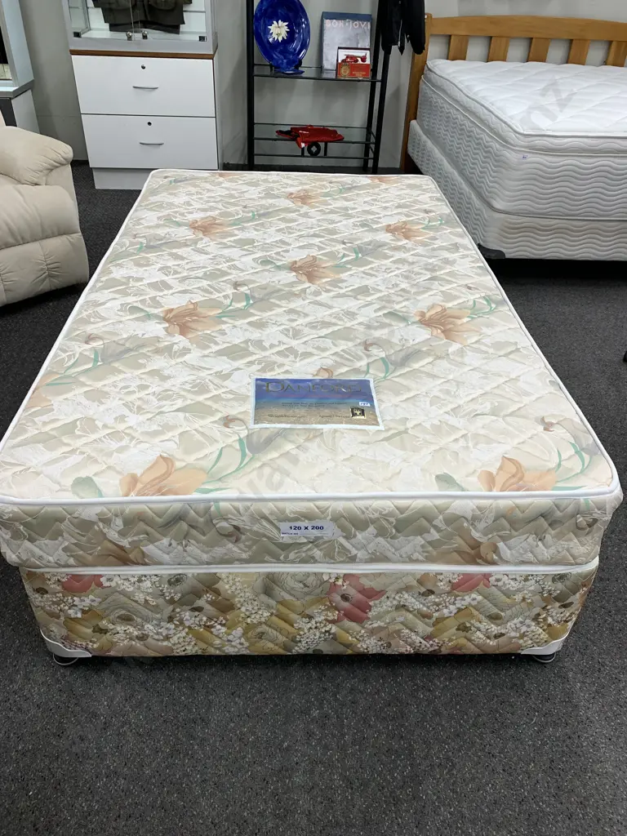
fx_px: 628
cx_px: 314
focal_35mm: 26
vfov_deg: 67.3
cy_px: 418
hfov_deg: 53.1
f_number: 1.8
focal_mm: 4.25
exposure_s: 1/100
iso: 64
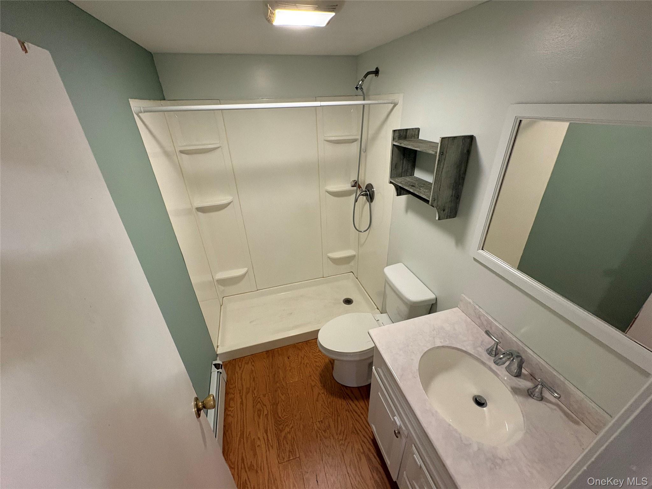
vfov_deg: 85.7
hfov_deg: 102.1
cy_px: 244
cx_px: 326
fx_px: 264
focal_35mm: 14
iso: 400
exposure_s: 1/60
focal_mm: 2.22
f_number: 2.2
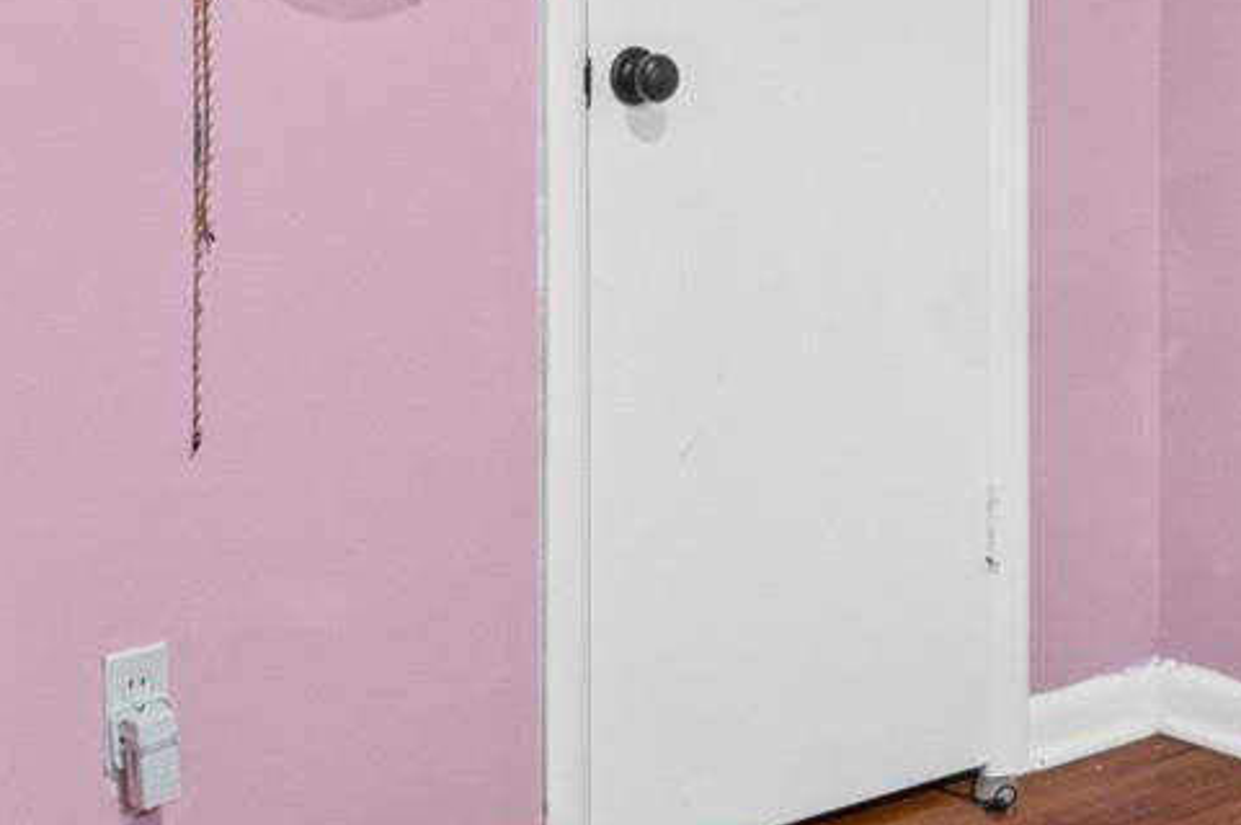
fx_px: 2687
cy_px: -57
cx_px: 908
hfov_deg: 25.7
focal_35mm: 78
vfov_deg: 17.0
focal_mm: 10
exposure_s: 1/1.67
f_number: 9
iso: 250
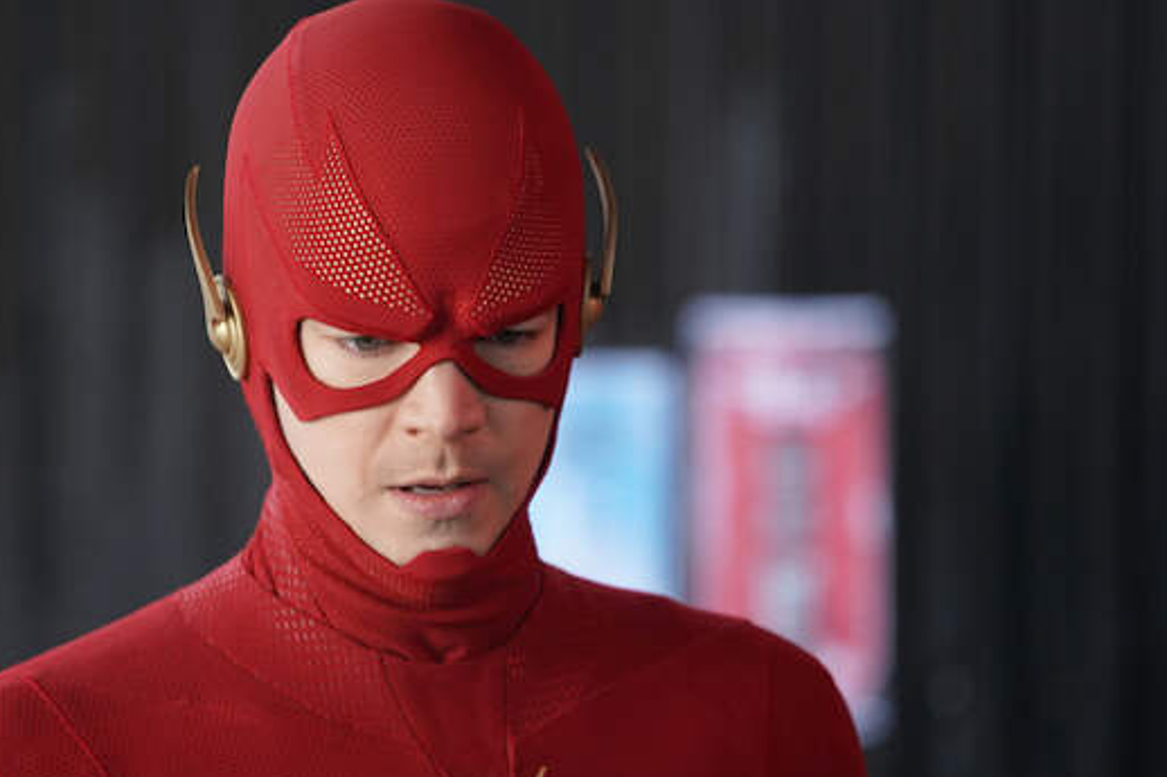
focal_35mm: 225
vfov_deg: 6.1
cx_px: 484
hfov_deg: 9.1
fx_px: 7291
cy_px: 445
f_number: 4
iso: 2500
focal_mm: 188
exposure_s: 1/200
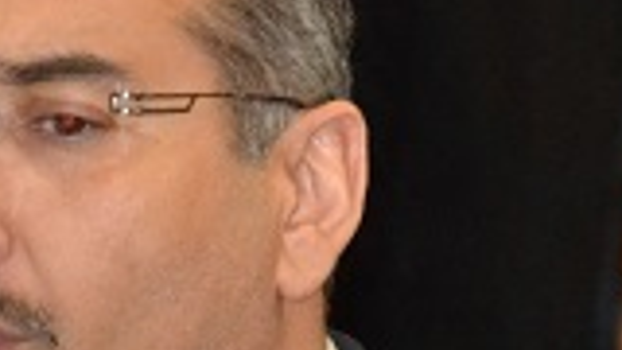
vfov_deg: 1.6
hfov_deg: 2.9
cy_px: 690
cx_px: -342
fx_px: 12304
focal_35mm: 746
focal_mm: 80
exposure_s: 1/60
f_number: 5.6
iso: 3200
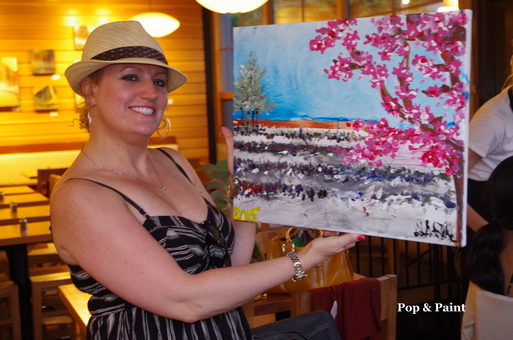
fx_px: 739
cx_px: 256
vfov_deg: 25.9
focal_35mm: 52
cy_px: 170
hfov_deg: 38.3
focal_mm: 35
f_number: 4.5
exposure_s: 1/25
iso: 1600
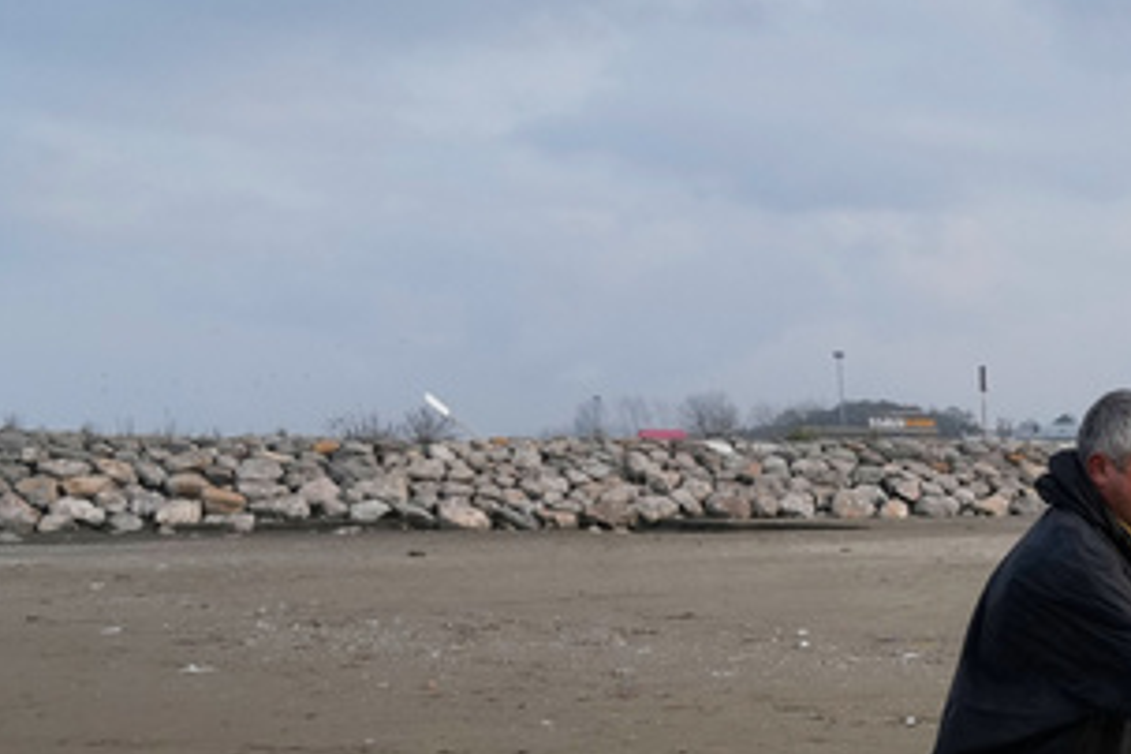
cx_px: 1624
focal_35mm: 81
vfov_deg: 15.3
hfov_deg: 21.6
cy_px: 1200
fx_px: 2545
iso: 640
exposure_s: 1/1000
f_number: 8
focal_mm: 24
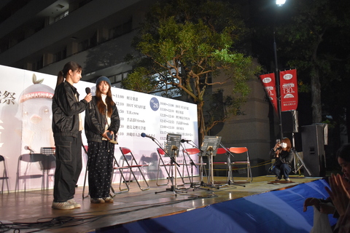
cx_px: 175
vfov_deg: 40.0
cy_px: 116
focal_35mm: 33
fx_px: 321
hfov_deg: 57.2
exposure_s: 1/60
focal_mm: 22
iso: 2500
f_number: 3.8
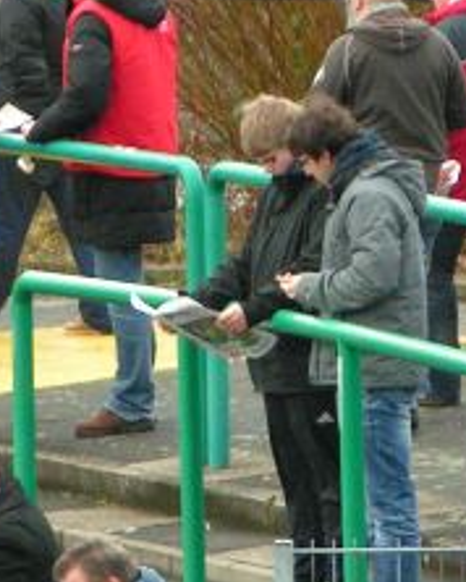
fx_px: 13067
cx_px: 251
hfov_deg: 2.0
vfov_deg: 2.5
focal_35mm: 759
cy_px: 202
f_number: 3.5
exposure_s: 1/100
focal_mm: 33
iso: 200
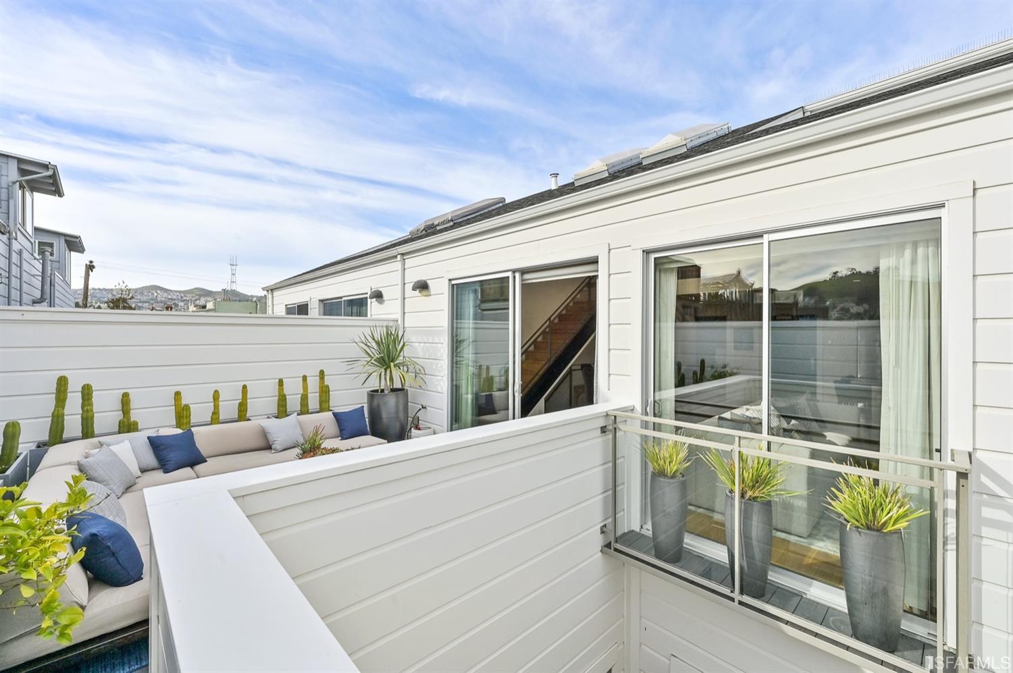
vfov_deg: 77.2
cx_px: 506
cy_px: 336
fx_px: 422
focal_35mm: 15
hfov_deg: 100.4
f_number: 11
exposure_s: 1/800
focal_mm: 15
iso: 400
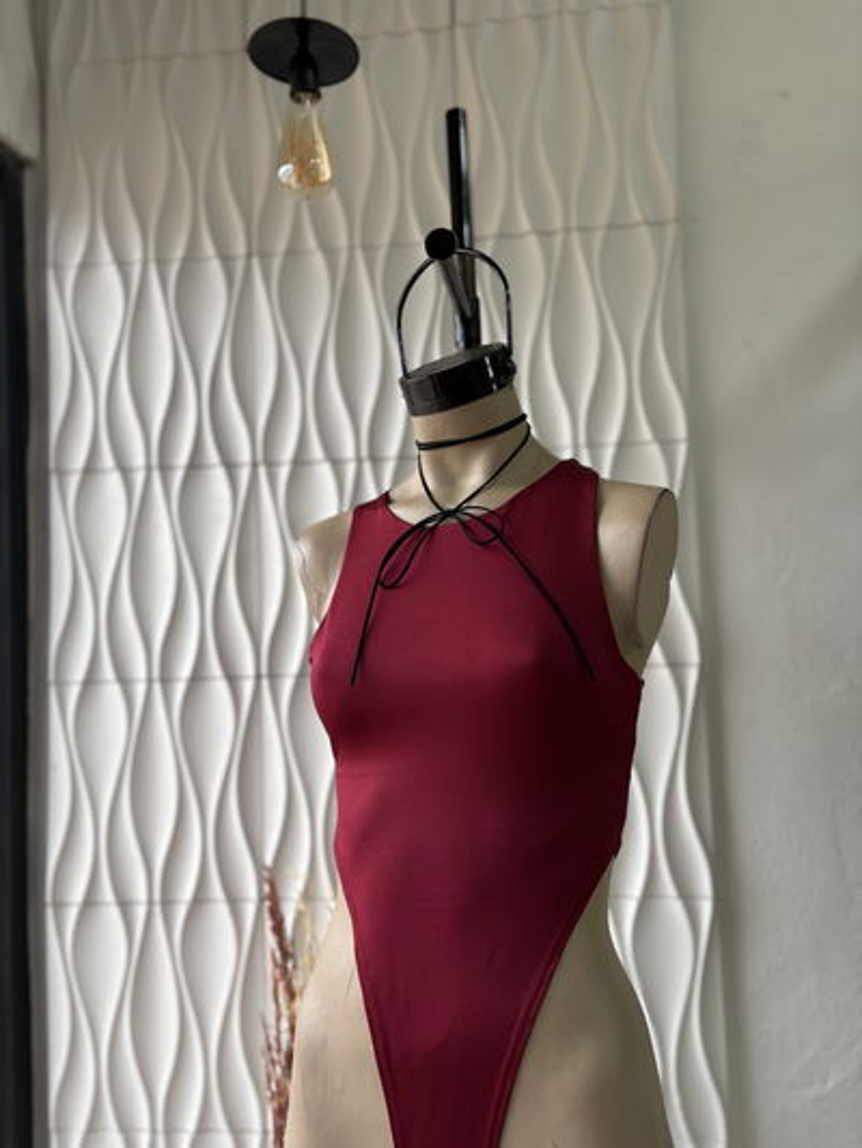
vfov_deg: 67.3
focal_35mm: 26
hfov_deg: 53.1
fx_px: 863
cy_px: 574
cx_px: 431
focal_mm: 5.96
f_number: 1.6
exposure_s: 1/100
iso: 100
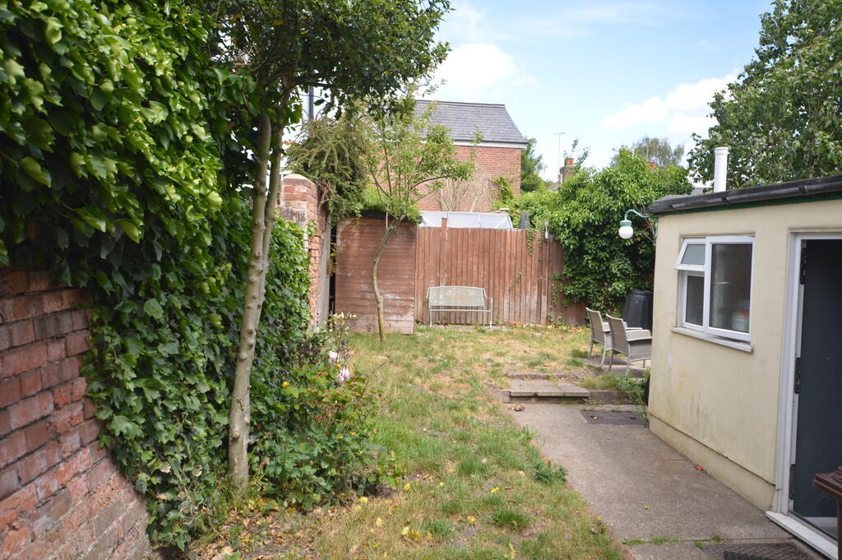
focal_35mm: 27
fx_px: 631
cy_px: 280
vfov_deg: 47.9
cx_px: 421
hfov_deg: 67.4
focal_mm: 18
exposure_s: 1/125
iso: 100
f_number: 5.6
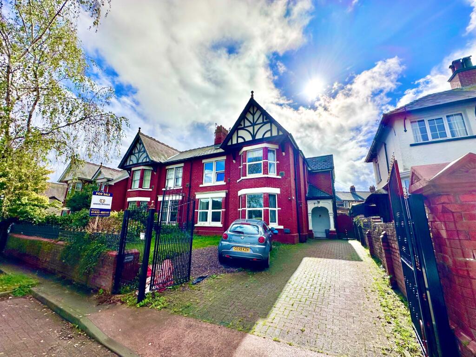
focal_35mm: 14
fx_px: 193
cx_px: 238
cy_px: 178
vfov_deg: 85.7
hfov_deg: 102.1
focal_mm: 2.22
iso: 50
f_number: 2.2
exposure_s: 1/5291
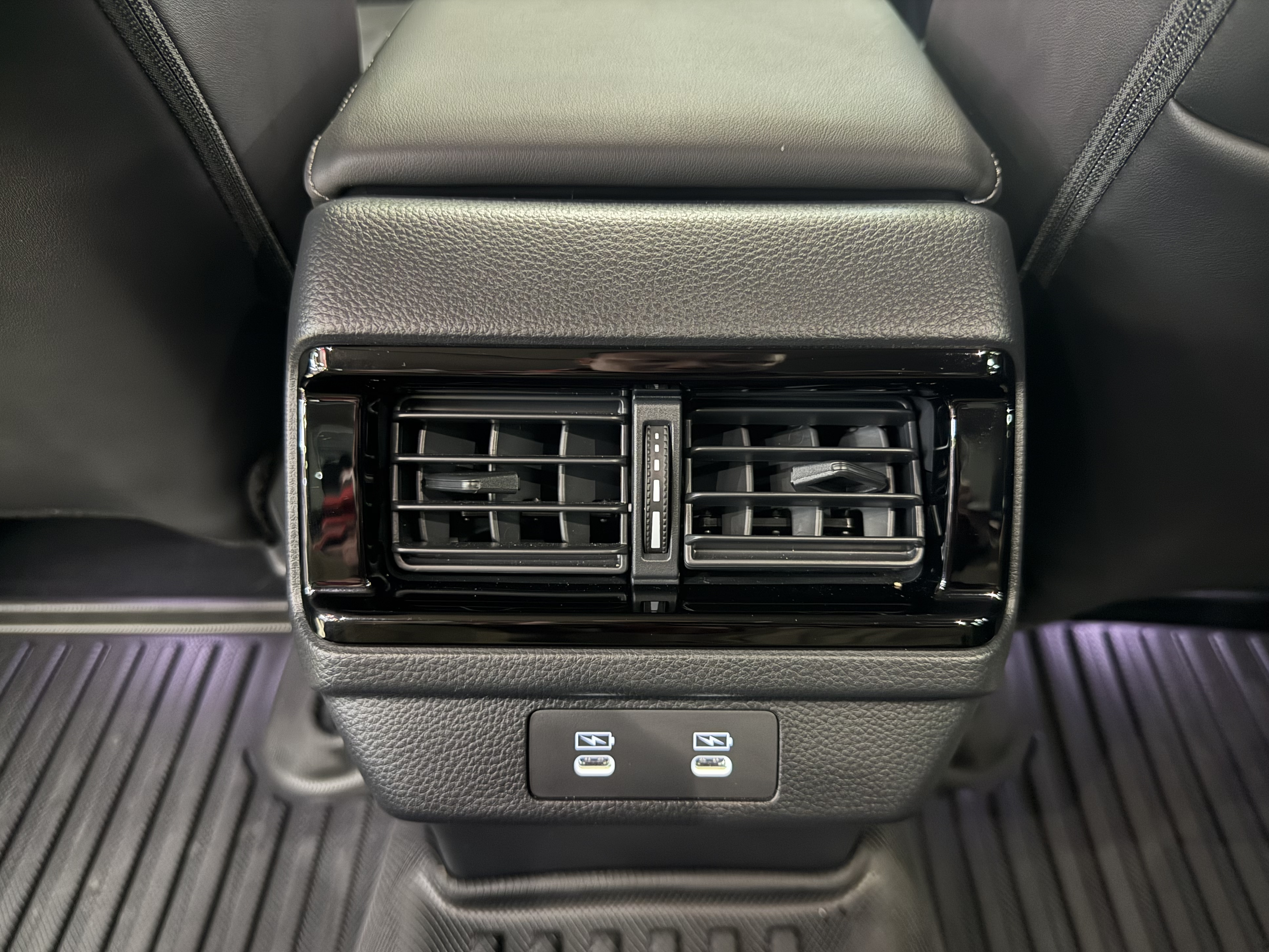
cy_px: 494
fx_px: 916
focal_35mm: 25
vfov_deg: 54.9
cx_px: 645
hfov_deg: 69.4
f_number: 1.78
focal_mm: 6.76
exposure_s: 1/15
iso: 1600
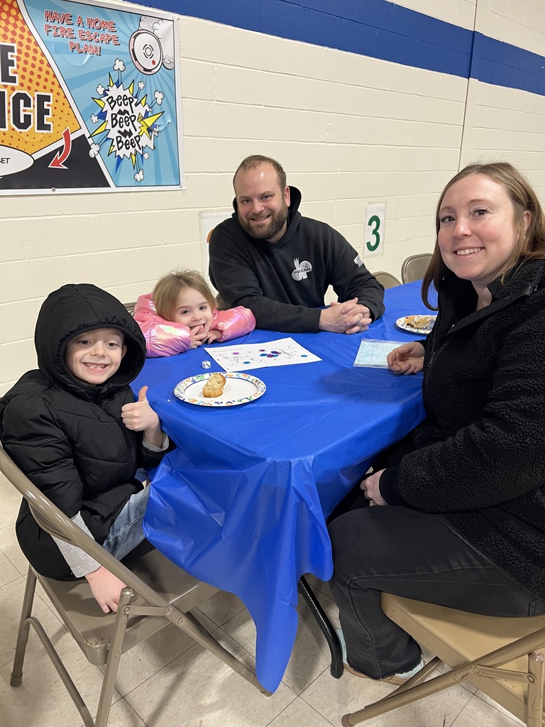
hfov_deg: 53.1
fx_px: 546
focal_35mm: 26
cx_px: 272
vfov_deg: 67.3
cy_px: 364
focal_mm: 5.7
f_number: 1.5
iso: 125
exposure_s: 1/63
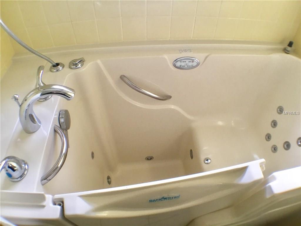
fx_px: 270
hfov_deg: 58.4
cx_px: 150
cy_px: 113
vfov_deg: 45.4
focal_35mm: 31
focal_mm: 3.3
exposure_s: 1/30
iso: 80
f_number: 2.4
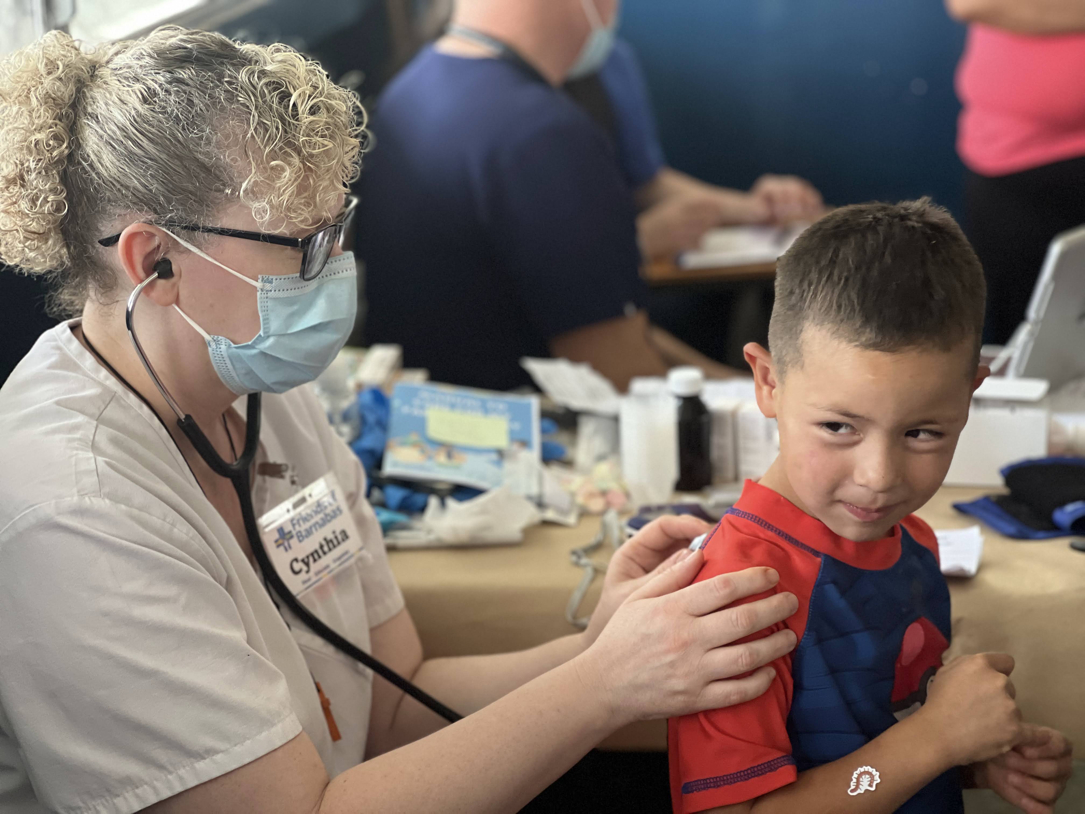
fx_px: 2413
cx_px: 542
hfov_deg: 25.3
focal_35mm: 77
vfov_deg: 19.1
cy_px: 407
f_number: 2.8
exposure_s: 1/40
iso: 320
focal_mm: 9
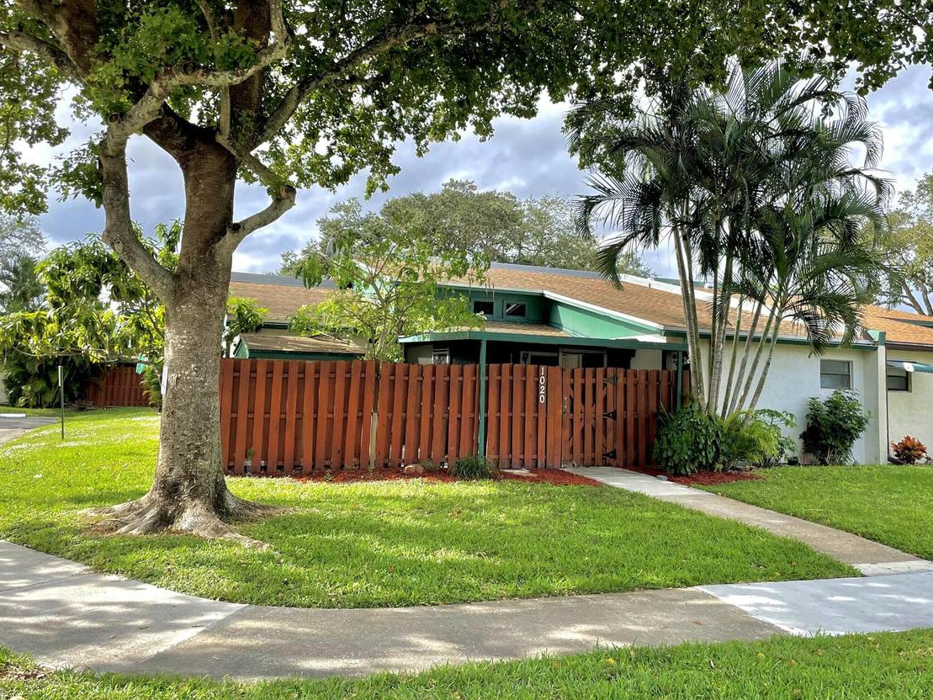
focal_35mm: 30
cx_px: 480
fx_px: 809
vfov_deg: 46.7
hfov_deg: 59.9
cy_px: 306
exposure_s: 1/1289
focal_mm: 4.2
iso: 32
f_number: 1.6
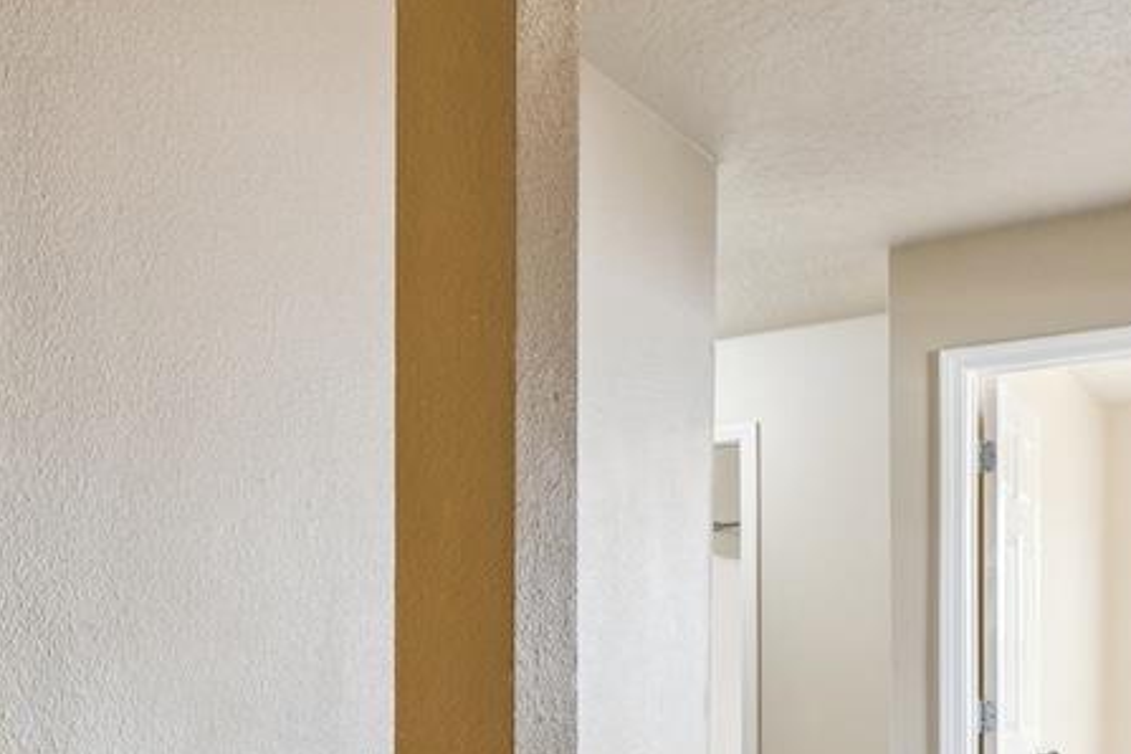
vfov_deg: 29.1
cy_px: 688
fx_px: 1387
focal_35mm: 44
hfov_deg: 42.5
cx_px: 238
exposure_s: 1
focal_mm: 15.4
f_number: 13
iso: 400
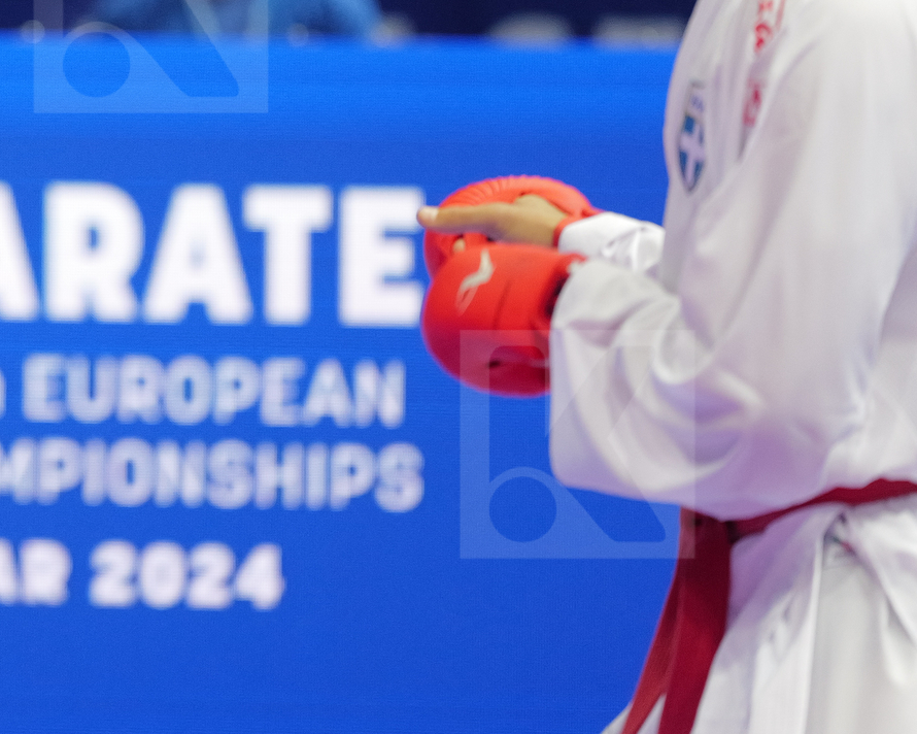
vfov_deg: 3.3
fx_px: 12647
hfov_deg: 4.1
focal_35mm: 466
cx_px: -275
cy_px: 0
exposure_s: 1/1000
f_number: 2.8
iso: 2500
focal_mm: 177
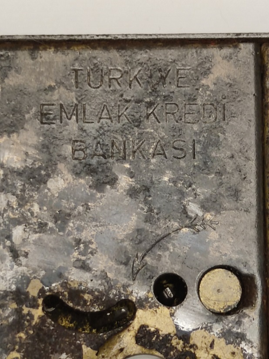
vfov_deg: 13.1
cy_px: 180
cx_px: 134
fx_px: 1566
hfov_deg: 9.8
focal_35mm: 151
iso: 350
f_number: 1.69
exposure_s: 1/60
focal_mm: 6.72
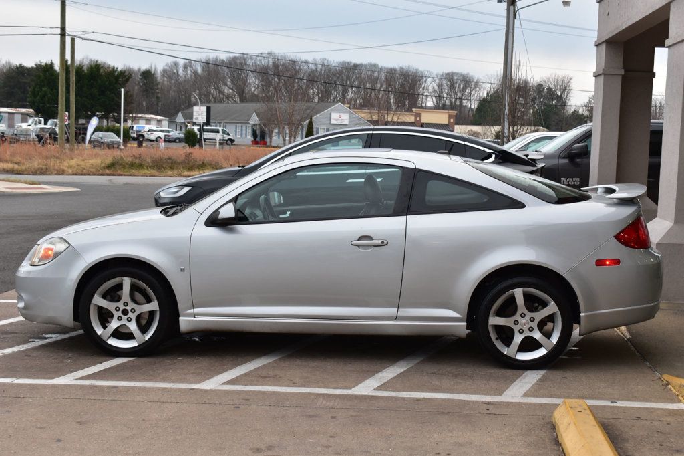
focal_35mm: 57
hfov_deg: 35.1
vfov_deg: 23.8
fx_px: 1083
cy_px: 228
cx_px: 342
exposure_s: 1/50
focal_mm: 38
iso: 400
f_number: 8
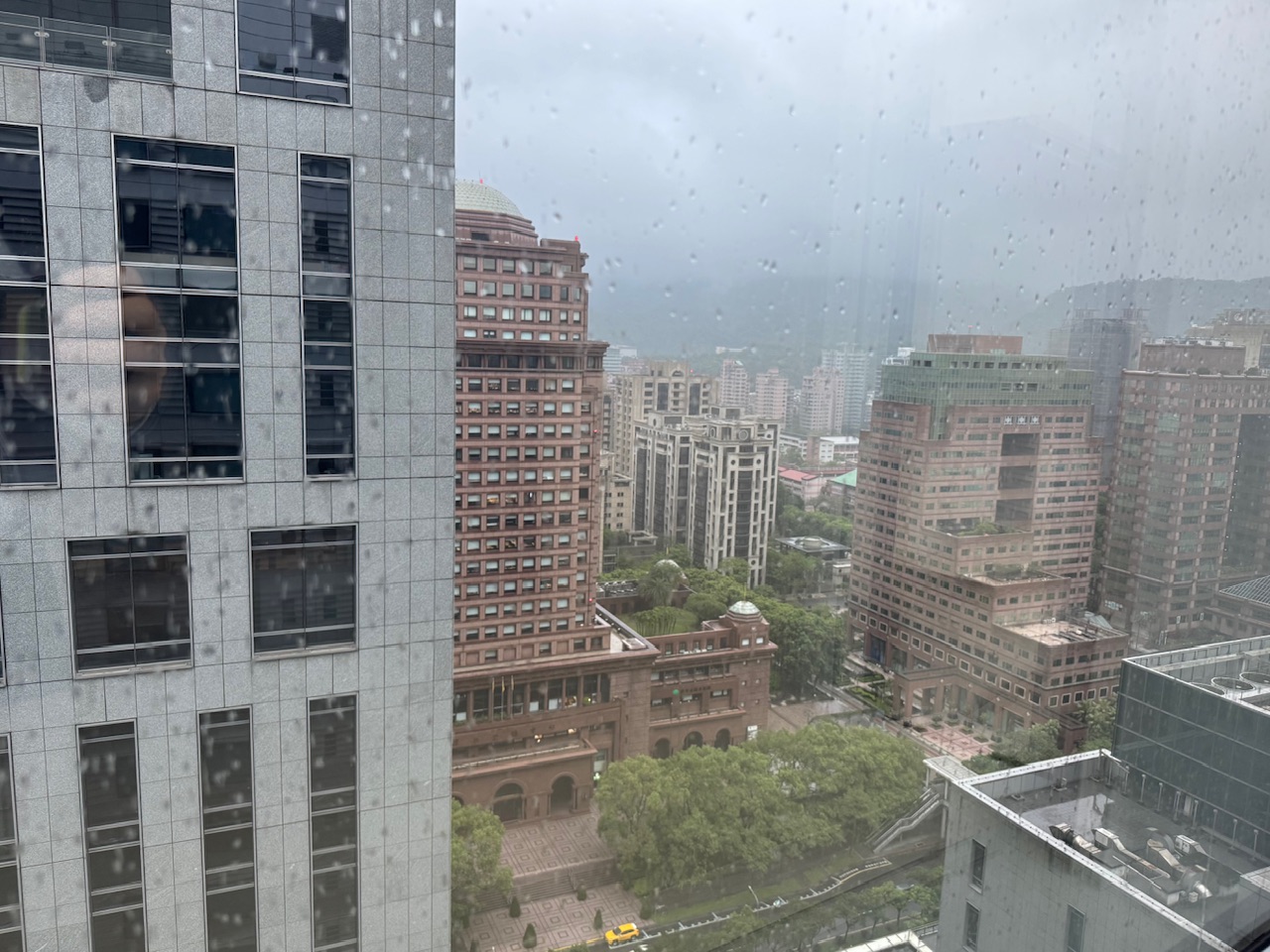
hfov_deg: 71.6
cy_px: 476
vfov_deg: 56.8
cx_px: 635
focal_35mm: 24
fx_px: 881
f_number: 1.78
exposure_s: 1/121
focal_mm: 6.76
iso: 200
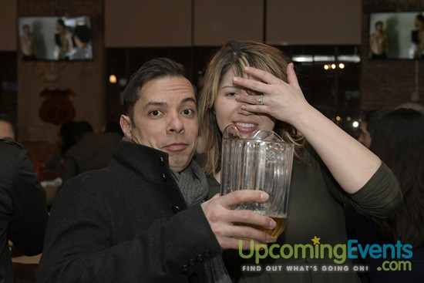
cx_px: 212
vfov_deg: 21.6
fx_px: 742
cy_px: 142
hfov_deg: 31.9
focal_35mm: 63
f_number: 4.5
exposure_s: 1/100
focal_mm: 42
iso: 2000
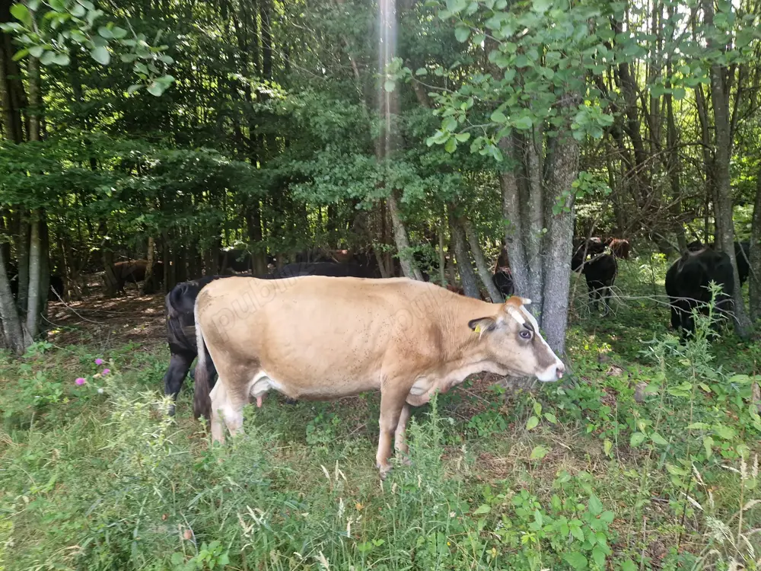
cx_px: 380
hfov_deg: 73.9
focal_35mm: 23
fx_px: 506
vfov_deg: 58.9
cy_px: 286
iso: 50
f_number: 1.8
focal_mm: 5.4
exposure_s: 1/497
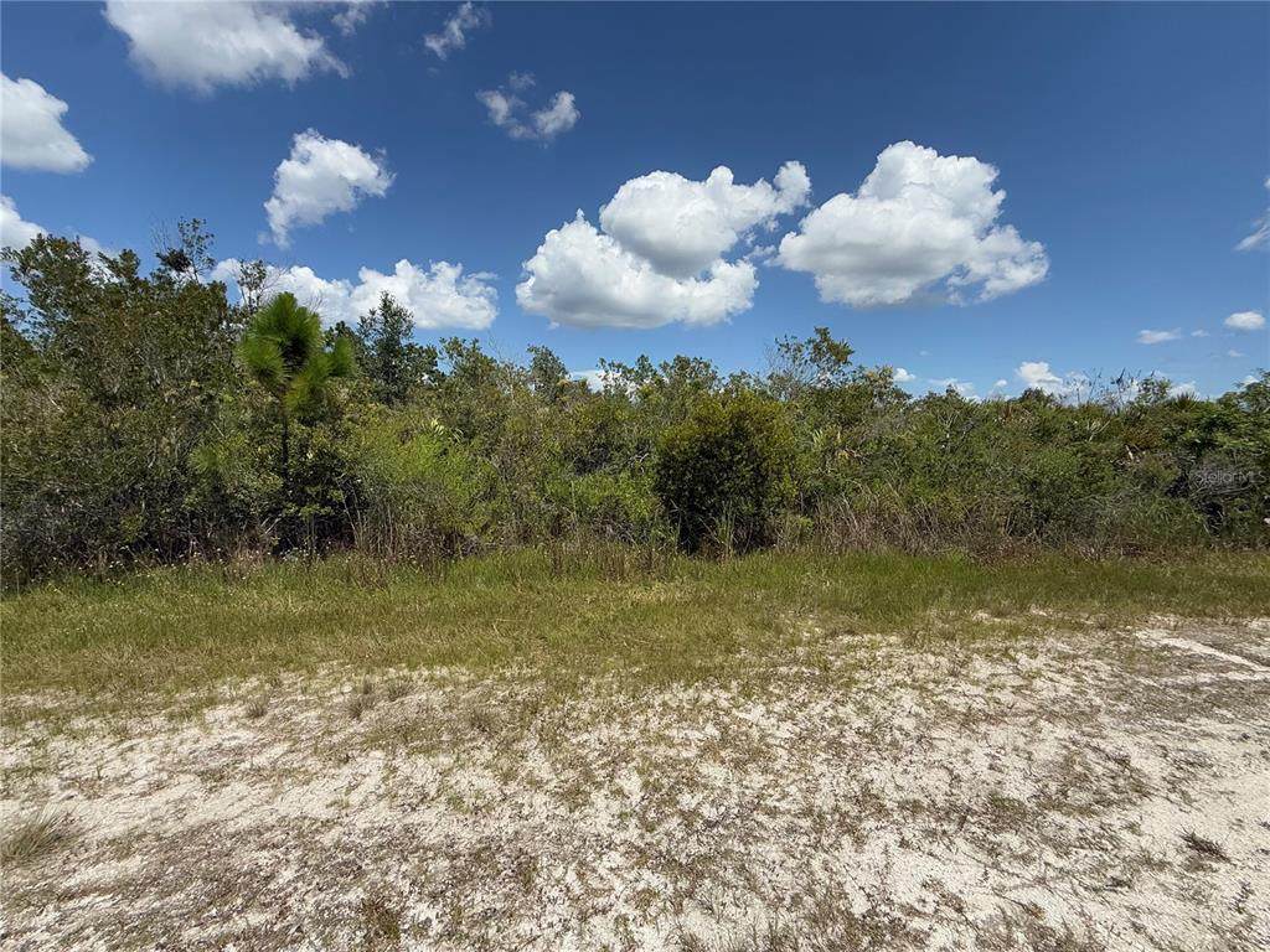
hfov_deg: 102.1
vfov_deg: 85.7
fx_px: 514
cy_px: 476
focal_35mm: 14
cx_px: 635
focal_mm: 2.22
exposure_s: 1/1961
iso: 50
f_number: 2.2
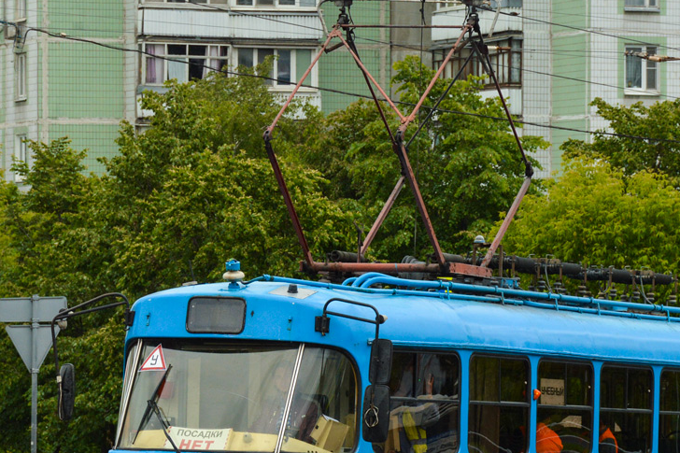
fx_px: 4434
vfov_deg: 5.8
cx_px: 403
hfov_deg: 8.8
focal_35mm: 235
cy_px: 318
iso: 400
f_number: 8
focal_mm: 95
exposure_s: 1/500
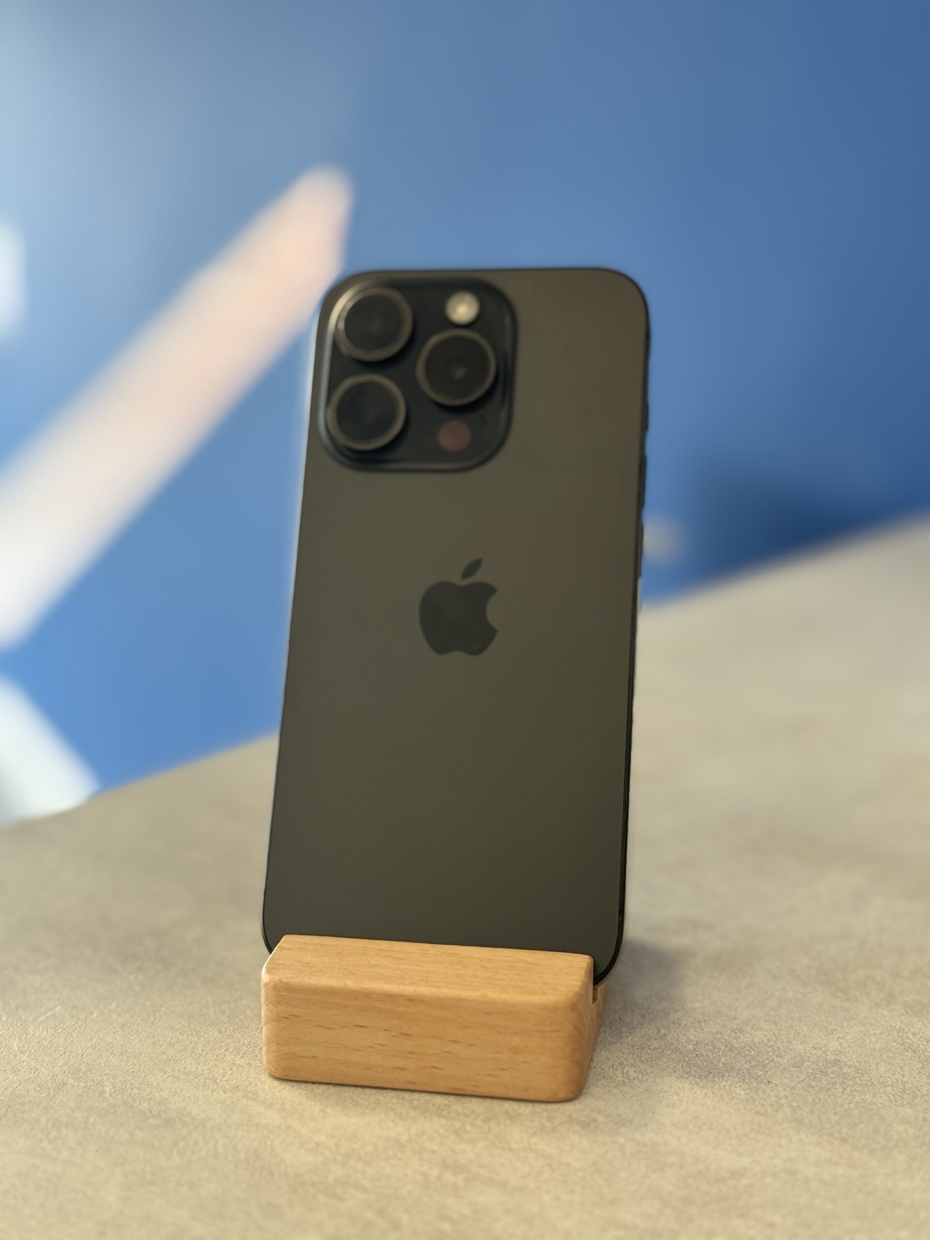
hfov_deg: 30.3
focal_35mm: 48
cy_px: 620
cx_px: 465
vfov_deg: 39.7
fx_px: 1719
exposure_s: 1/100
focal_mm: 6.76
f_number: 1.78
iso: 50
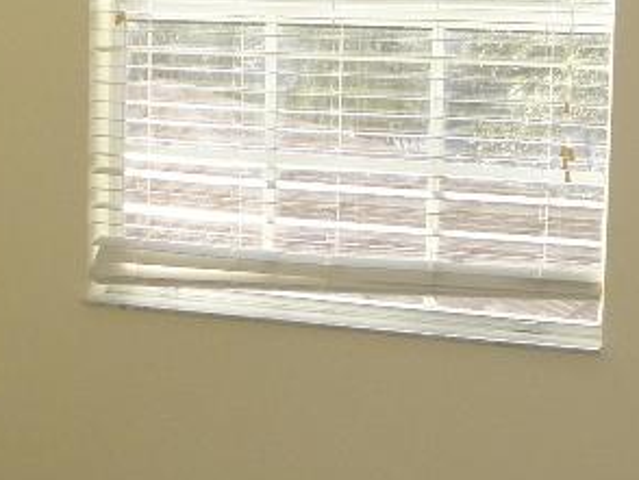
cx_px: 74
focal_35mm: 101
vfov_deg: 14.7
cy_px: 258
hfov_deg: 19.1
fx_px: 1866
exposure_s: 1/320
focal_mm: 5.2
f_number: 3.5
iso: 200
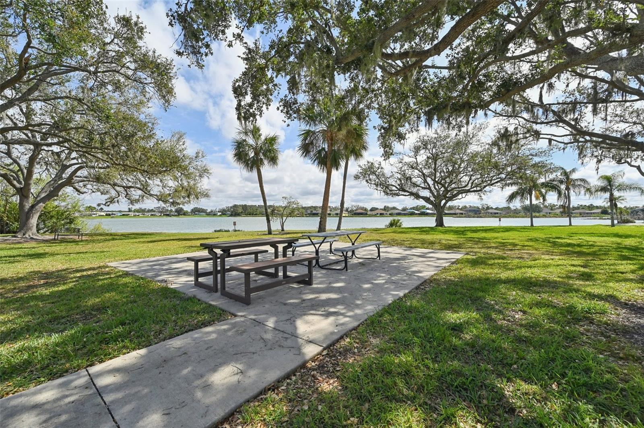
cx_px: 322
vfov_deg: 81.1
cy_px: 214
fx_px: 250
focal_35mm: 14
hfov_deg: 104.3
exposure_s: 1/1600
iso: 400
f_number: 8
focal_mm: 14
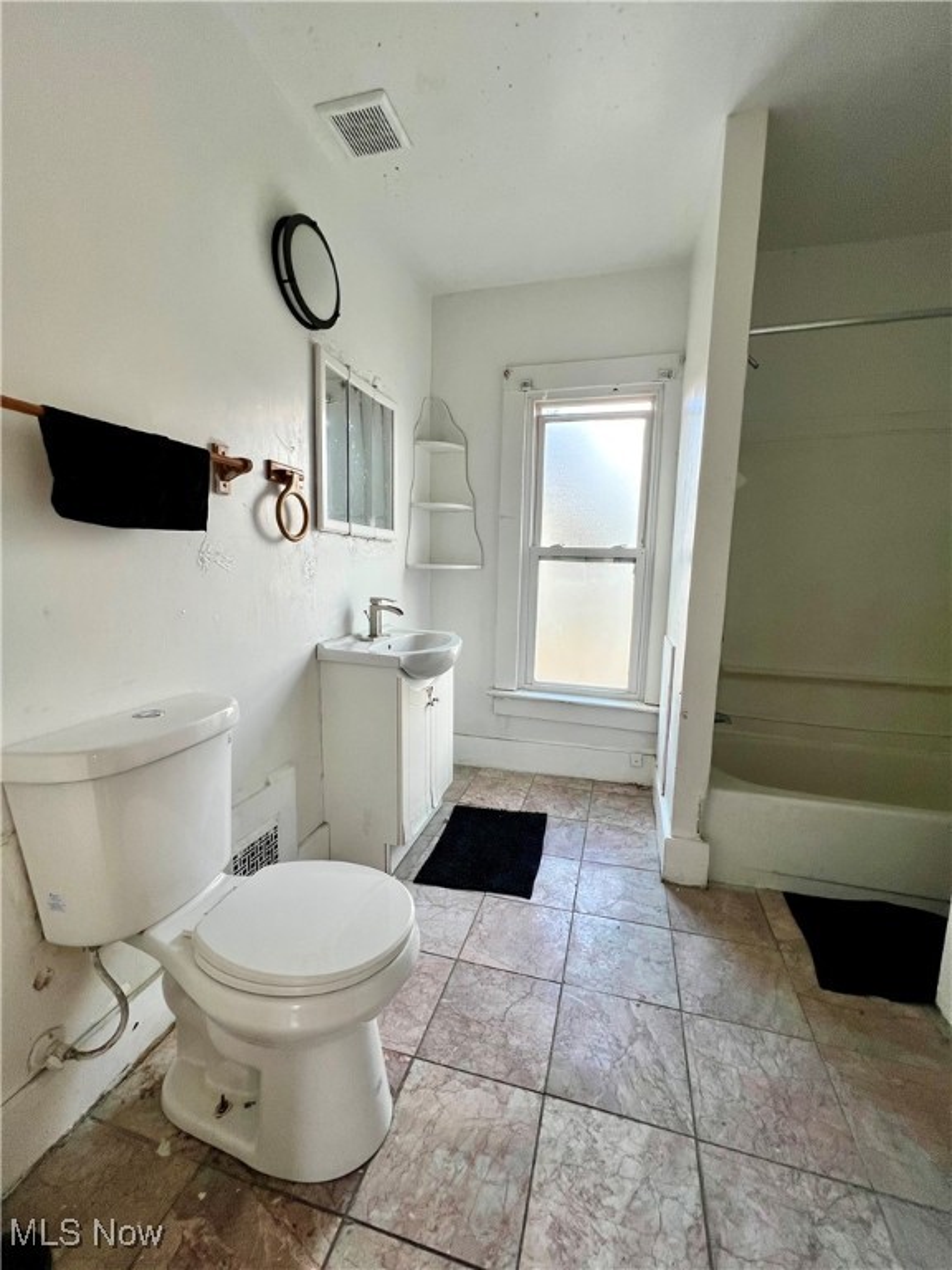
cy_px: 635
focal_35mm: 13
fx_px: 477
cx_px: 476
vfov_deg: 106.2
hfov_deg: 89.9
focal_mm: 1.57
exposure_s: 1/120
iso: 80
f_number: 1.8
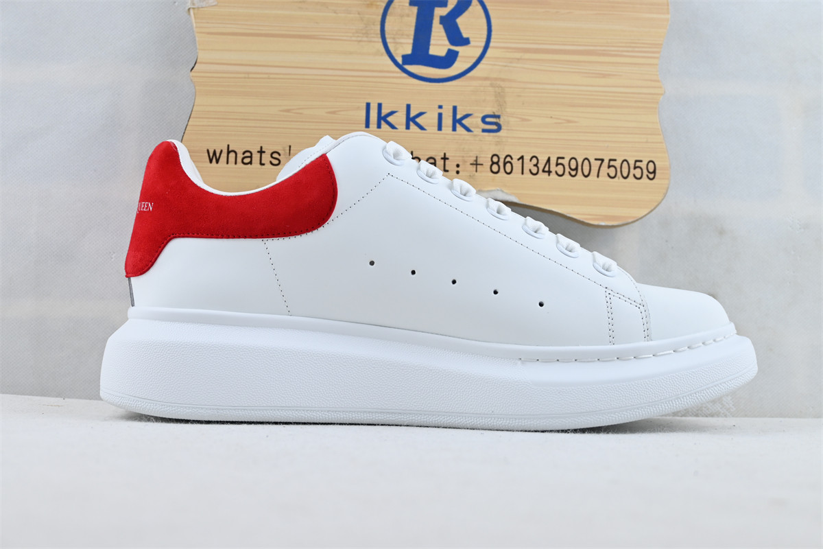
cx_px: 412
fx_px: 1029
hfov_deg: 43.6
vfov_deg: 29.9
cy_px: 274
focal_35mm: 45
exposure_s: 1/60
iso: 100
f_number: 4.8
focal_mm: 30
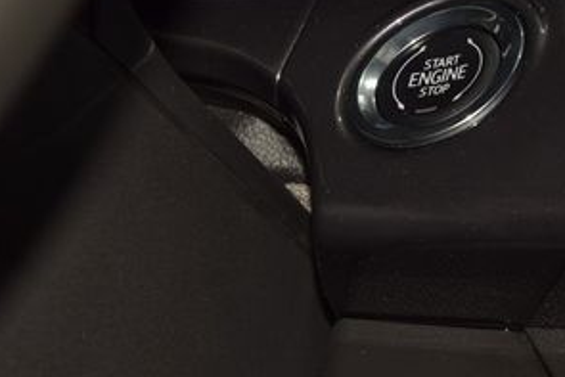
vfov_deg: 6.0
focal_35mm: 228
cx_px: 450
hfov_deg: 9.0
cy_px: 81
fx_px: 3580
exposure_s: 1/125
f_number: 8
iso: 100
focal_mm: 70
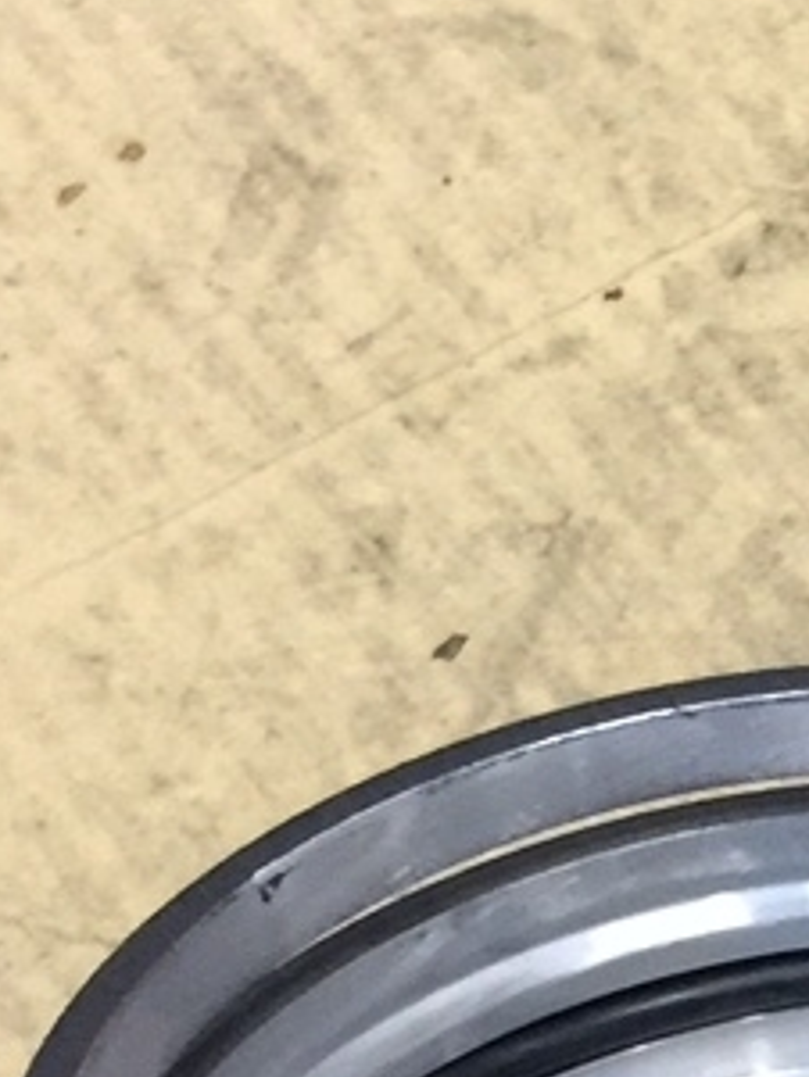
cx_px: 1912
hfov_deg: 8.6
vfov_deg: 11.9
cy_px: 1717
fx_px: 4889
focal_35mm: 157
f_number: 2.2
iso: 100
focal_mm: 4.15
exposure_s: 1/15
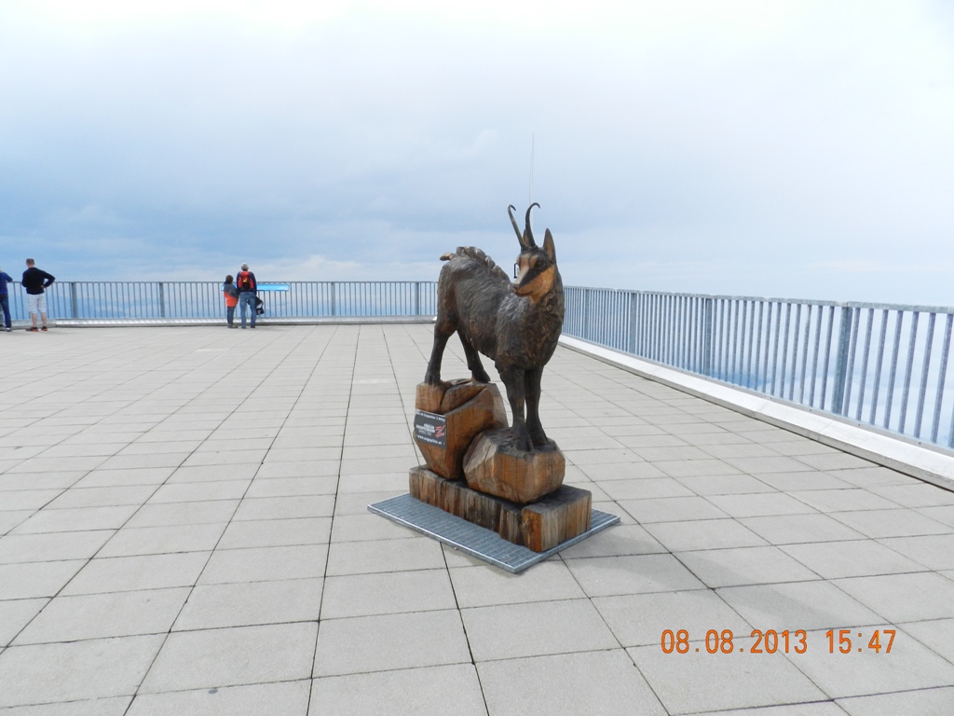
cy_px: 358
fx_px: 634
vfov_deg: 58.9
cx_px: 477
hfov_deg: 73.9
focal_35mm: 23
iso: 160
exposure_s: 1/800
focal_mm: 4
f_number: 4.5
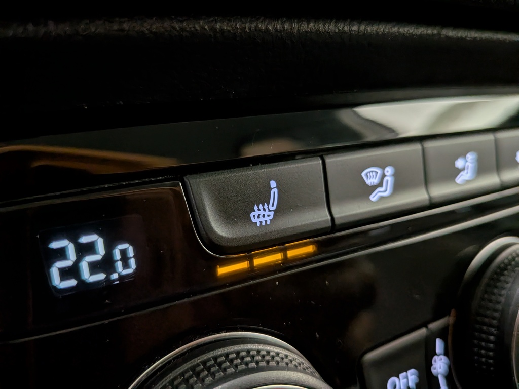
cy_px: 194
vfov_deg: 56.8
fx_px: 360
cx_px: 260
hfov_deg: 71.6
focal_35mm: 24
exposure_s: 1/56.4
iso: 112
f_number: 1.7
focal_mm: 4.53
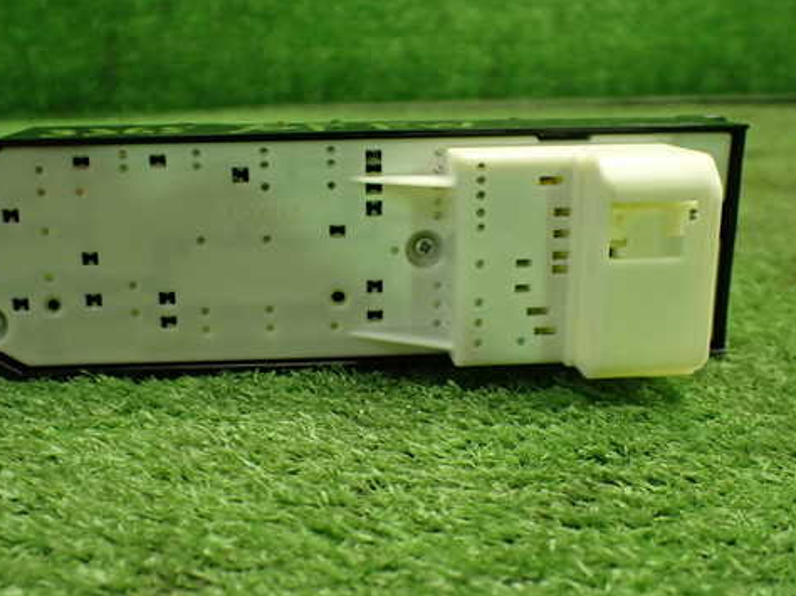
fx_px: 873
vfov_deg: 37.7
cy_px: 294
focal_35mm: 38
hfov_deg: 48.9
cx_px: 351
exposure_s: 1/125
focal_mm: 5.4
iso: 640
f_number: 2.3
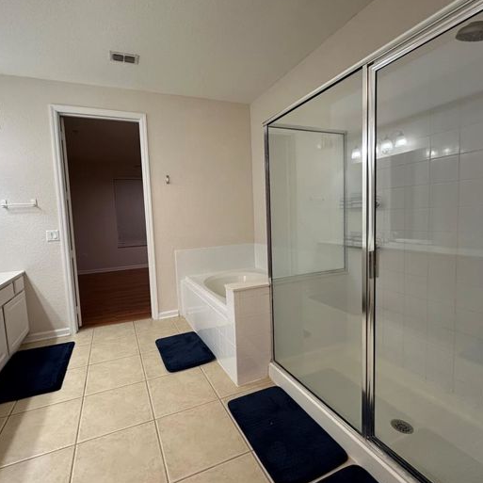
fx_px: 268
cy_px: 238
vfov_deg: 84.0
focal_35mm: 17
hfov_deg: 83.7
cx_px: 216
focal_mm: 2.22
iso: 200
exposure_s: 1/120
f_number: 2.2
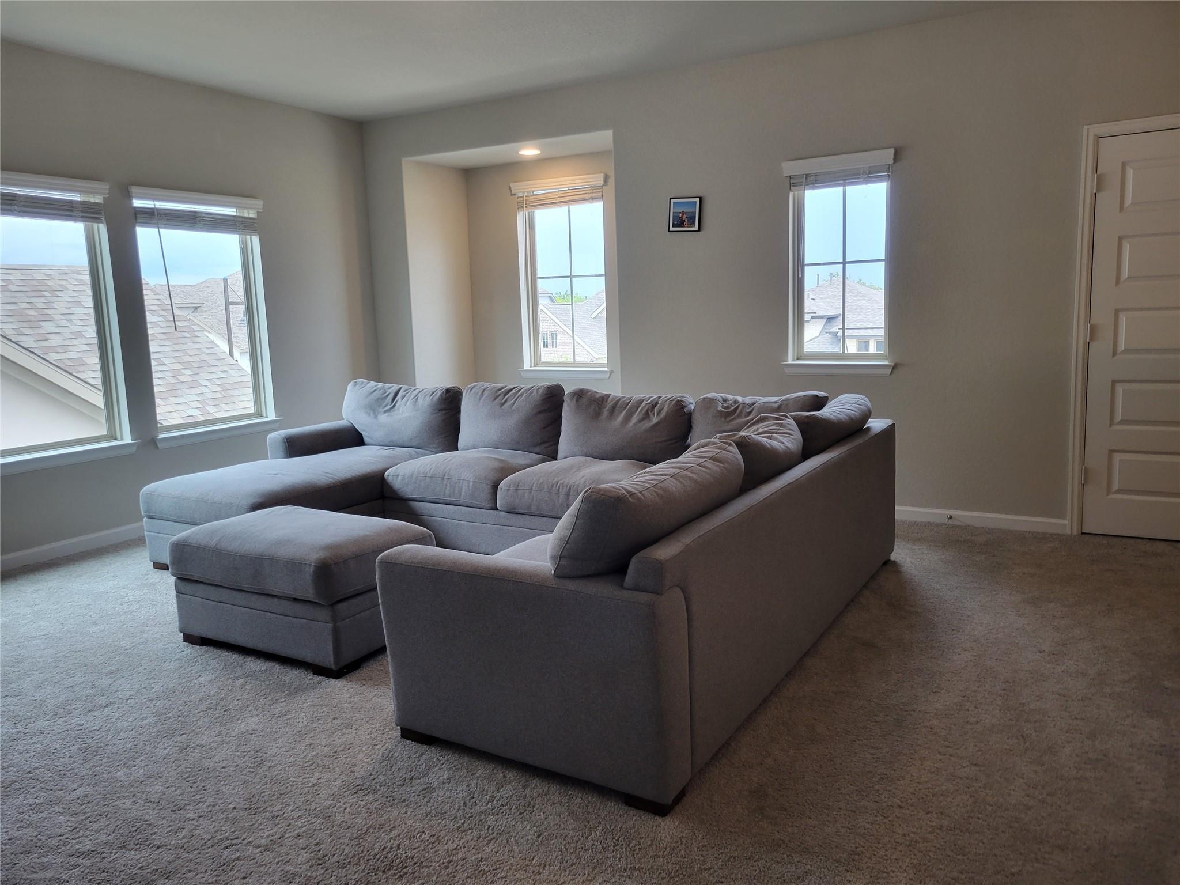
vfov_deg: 53.1
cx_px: 590
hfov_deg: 67.3
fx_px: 886
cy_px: 442
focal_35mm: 26
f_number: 1.8
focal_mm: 5.4
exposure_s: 1/120
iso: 100
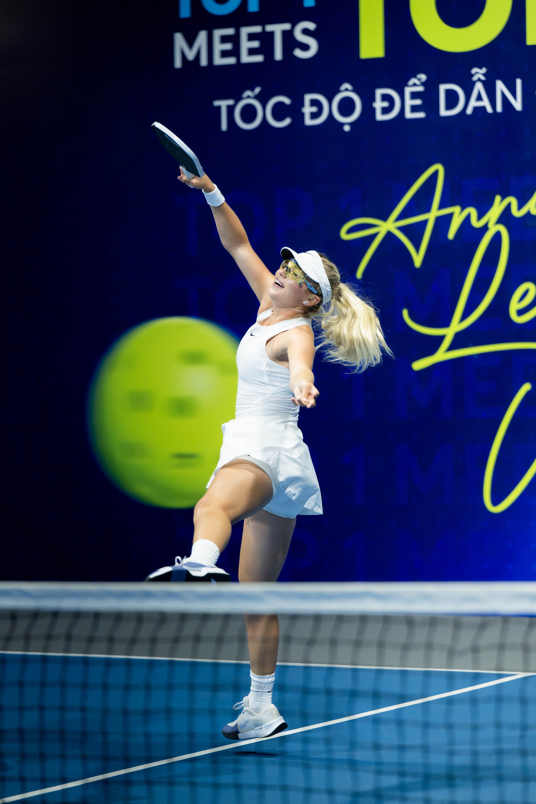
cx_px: 268
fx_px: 2568
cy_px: 402
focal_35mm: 115
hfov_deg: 11.9
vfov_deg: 17.8
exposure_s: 1/800
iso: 6400
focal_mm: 115
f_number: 3.2
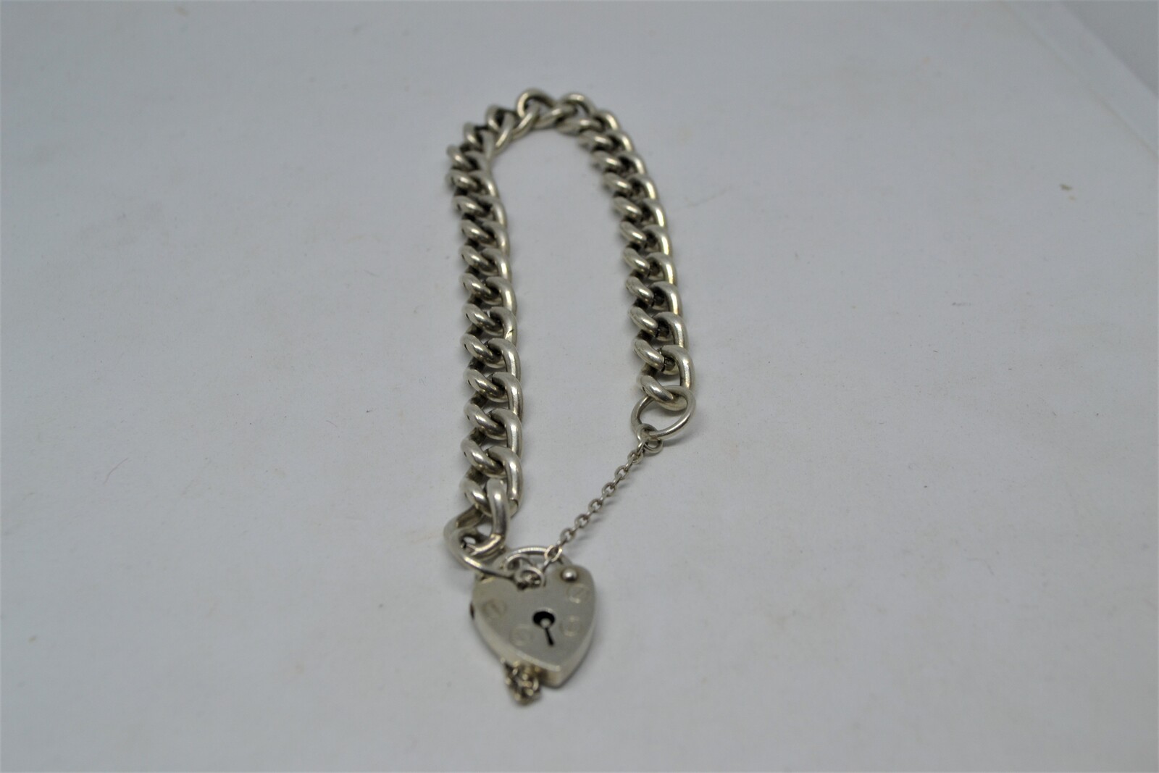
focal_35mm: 39
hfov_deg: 49.5
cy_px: 386
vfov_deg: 34.2
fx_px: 1256
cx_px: 580
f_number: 7.1
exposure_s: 1/60
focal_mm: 26
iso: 400
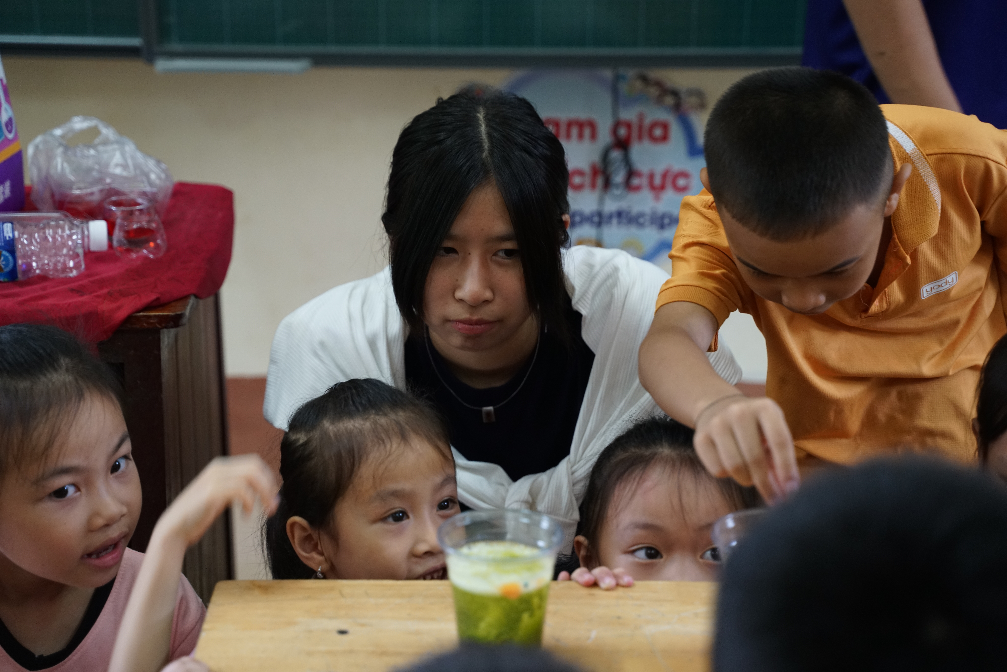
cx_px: 504
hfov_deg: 29.7
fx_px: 1902
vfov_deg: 20.0
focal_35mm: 68
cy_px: 336
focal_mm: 68
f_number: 3.5
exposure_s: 1/125
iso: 1600
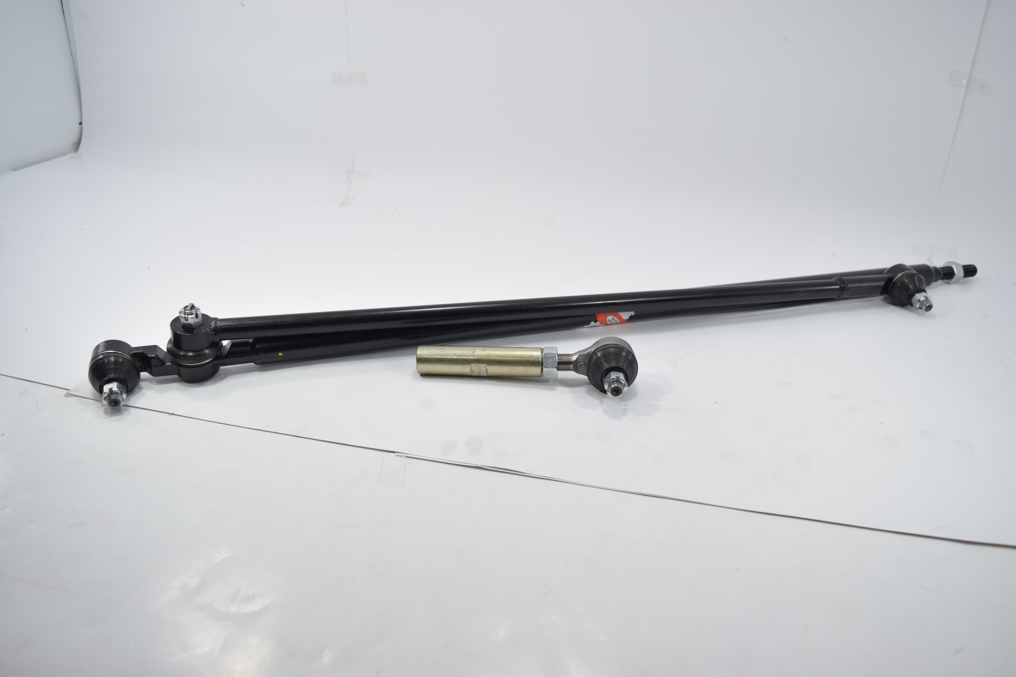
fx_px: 762
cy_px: 338
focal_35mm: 27
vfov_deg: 47.9
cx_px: 508
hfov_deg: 67.4
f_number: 4.5
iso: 500
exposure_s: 1/200
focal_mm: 18
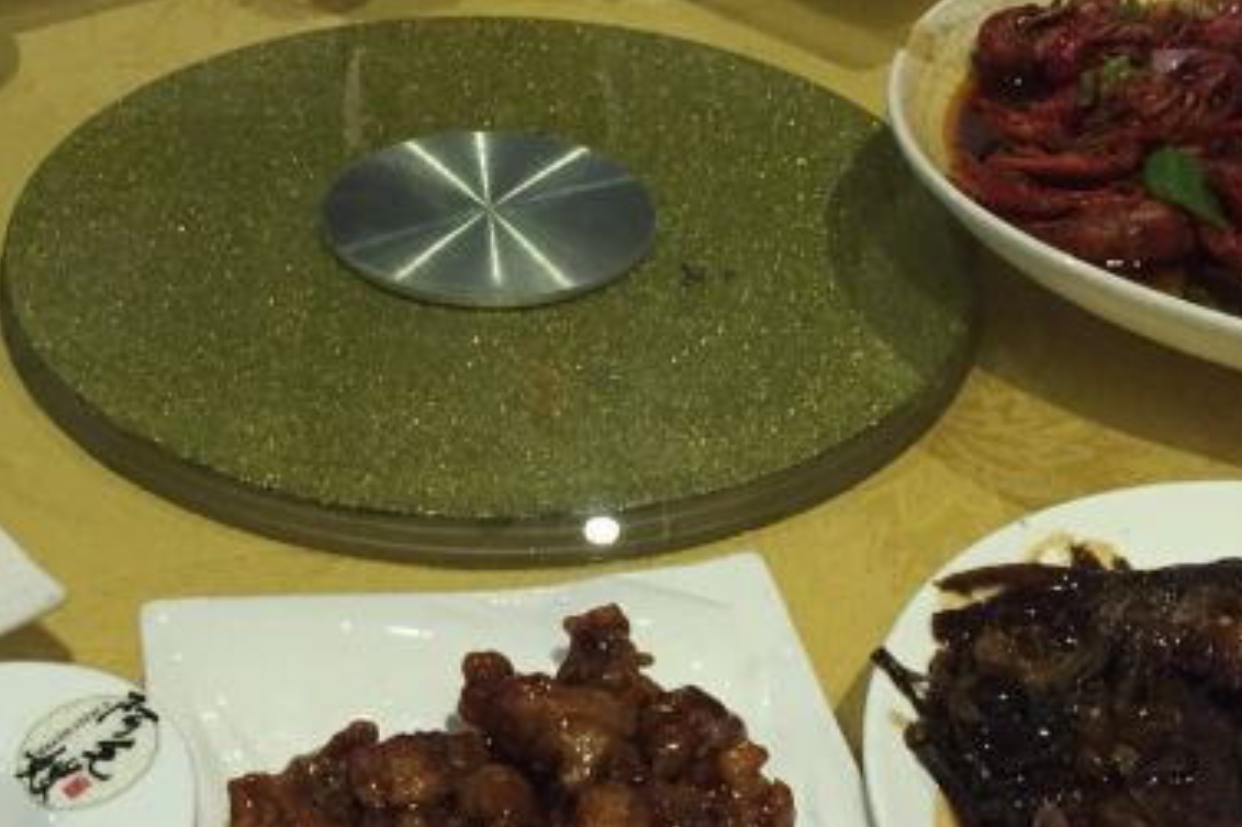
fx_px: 1931
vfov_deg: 24.2
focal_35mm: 56
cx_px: 412
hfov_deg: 35.3
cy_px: 437
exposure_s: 1/15
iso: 250
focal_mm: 4.15
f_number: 2.2
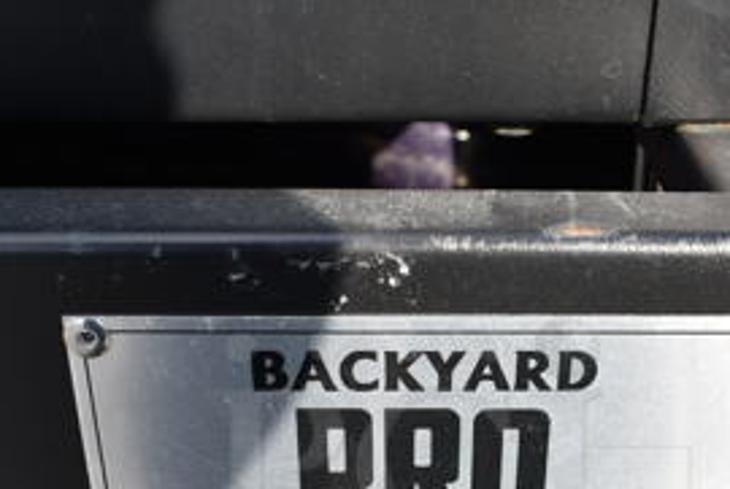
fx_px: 1239
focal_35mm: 61
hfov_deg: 32.8
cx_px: 408
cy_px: 457
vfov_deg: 21.7
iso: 100
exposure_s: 1/125
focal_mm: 18
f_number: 5.6
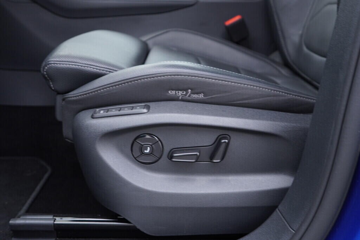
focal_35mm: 36
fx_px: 360
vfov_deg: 36.9
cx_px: 180
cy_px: 120
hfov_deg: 53.1
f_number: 2.8
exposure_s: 1/40
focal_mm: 24
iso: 250
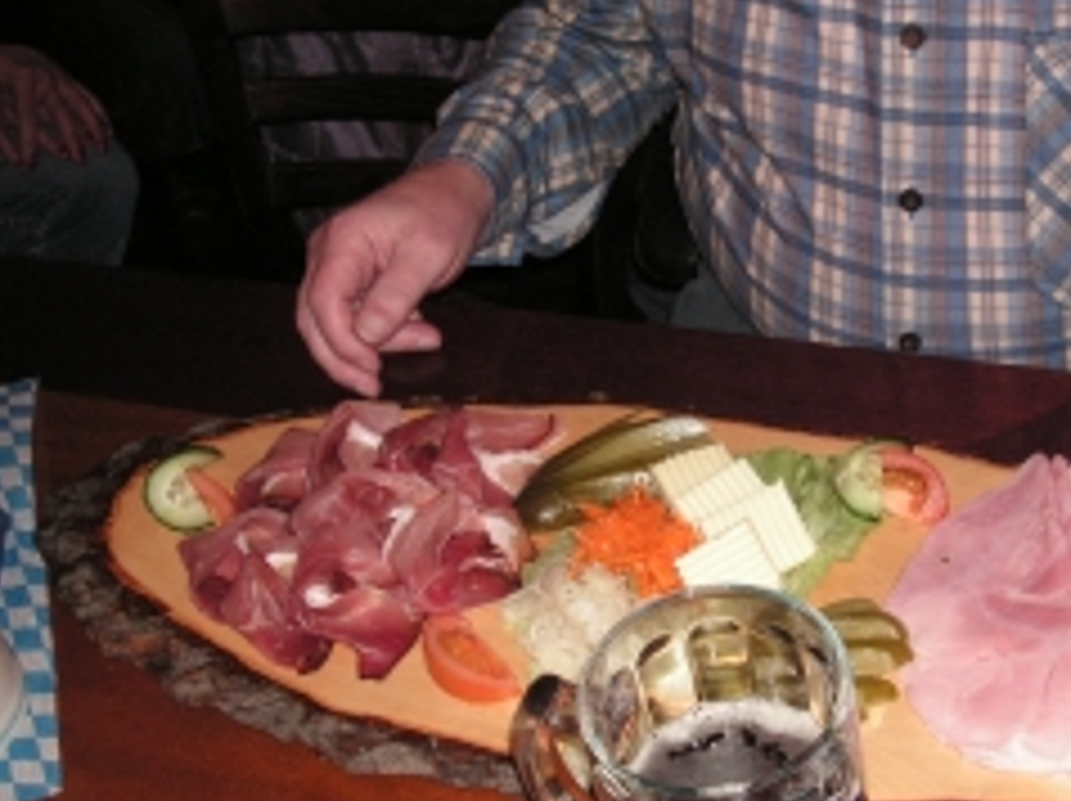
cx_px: 760
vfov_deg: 26.1
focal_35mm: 56
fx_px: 1731
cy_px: 425
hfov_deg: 33.9
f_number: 3.3
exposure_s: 1/45
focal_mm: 6.3
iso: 160
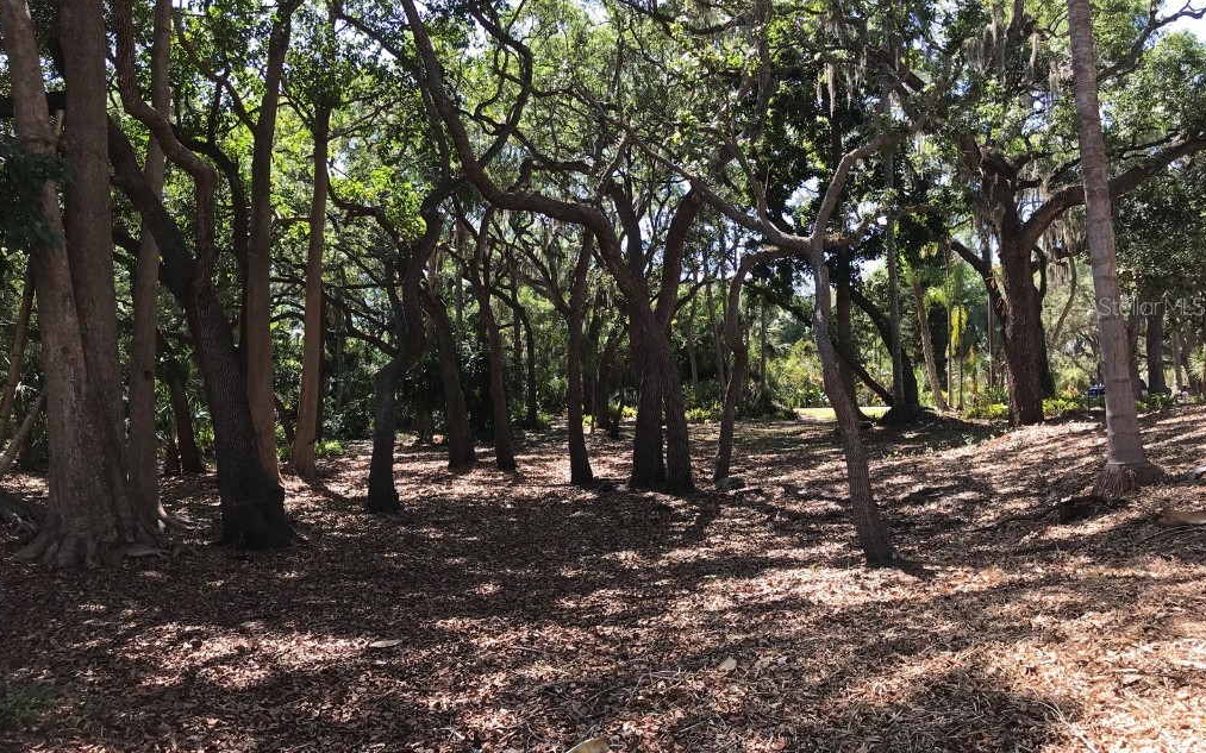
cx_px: 601
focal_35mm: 30
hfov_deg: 62.9
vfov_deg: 41.7
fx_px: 986
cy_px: 306
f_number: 1.8
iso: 20
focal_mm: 3.99
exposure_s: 1/381
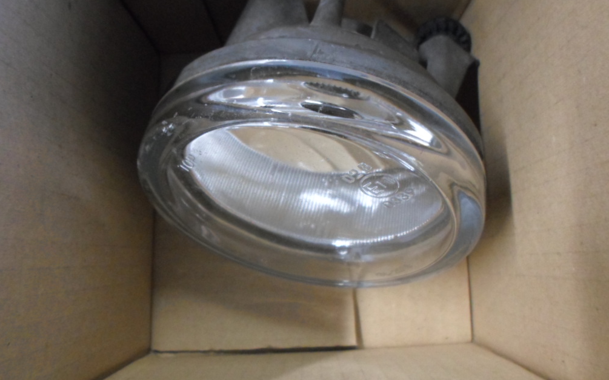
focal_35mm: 27
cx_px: 308
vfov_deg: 45.7
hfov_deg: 68.4
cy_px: 149
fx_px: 448
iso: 400
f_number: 2.5
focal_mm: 4.5
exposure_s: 1/30
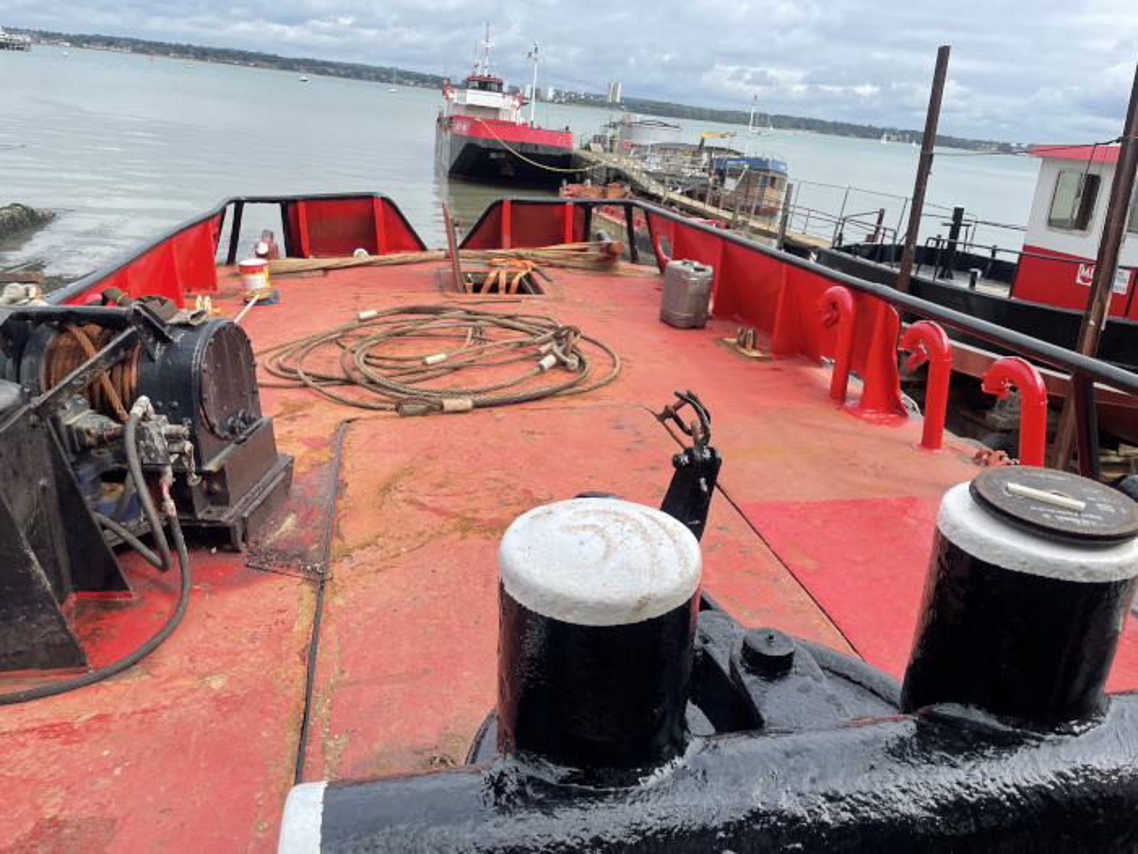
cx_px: 569
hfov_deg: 67.3
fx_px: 855
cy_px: 427
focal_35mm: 26
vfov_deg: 53.1
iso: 32
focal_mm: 4.2
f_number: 1.6
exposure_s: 1/2174
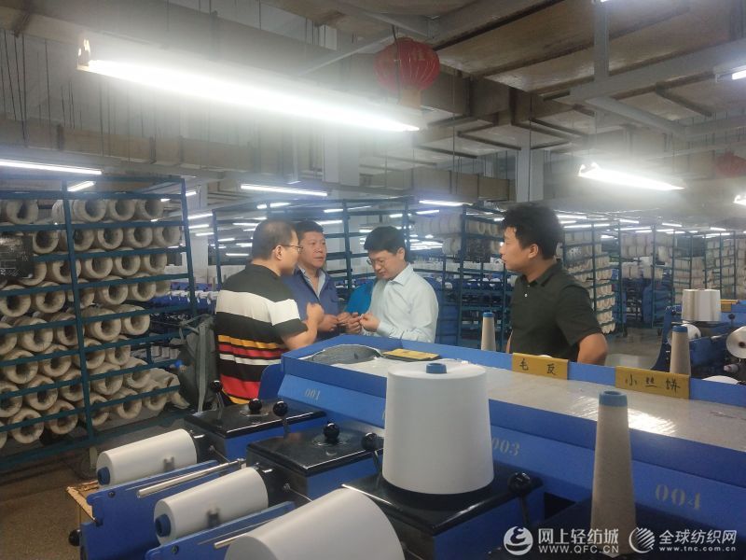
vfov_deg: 46.8
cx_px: 373
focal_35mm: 30
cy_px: 280
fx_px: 647
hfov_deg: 60.0
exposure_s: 1/100
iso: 238
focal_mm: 3.95
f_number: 1.8
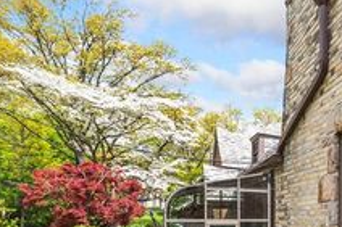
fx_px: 324
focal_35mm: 34
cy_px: 236
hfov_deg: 42.3
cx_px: 386
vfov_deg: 34.5
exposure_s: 1/250
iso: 200
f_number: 5
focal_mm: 14.5
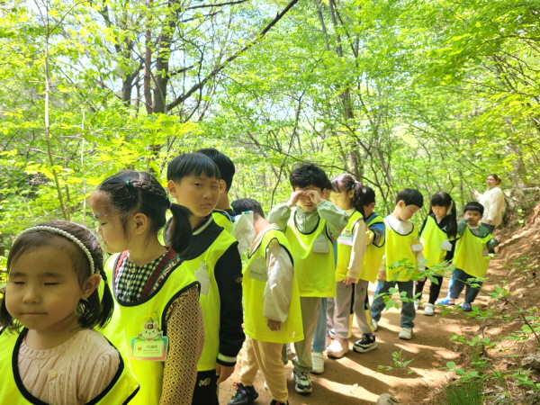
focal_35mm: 26
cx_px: 270
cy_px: 202
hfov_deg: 67.3
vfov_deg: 53.1
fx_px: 406
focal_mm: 5.4
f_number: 1.8
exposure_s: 1/163
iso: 40
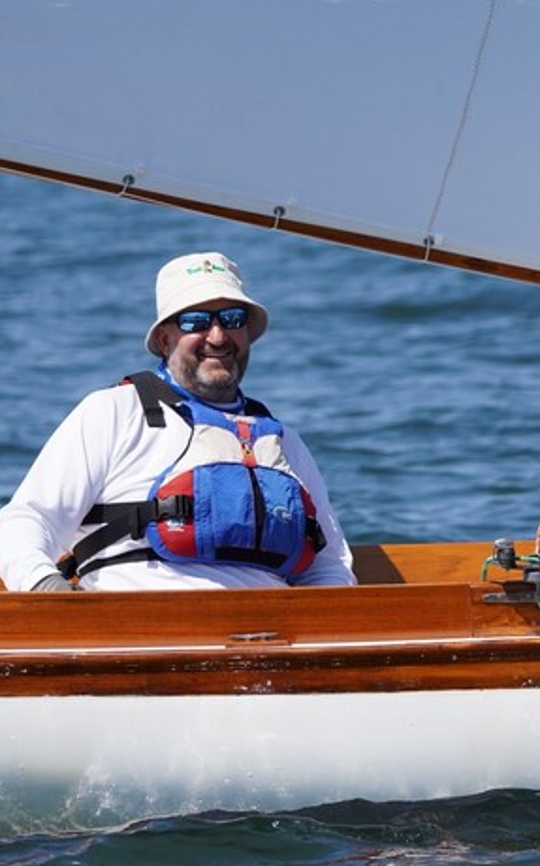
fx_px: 9407
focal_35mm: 399
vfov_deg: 5.3
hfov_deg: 3.3
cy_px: 485
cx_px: 538
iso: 250
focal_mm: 150
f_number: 5
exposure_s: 1/2000
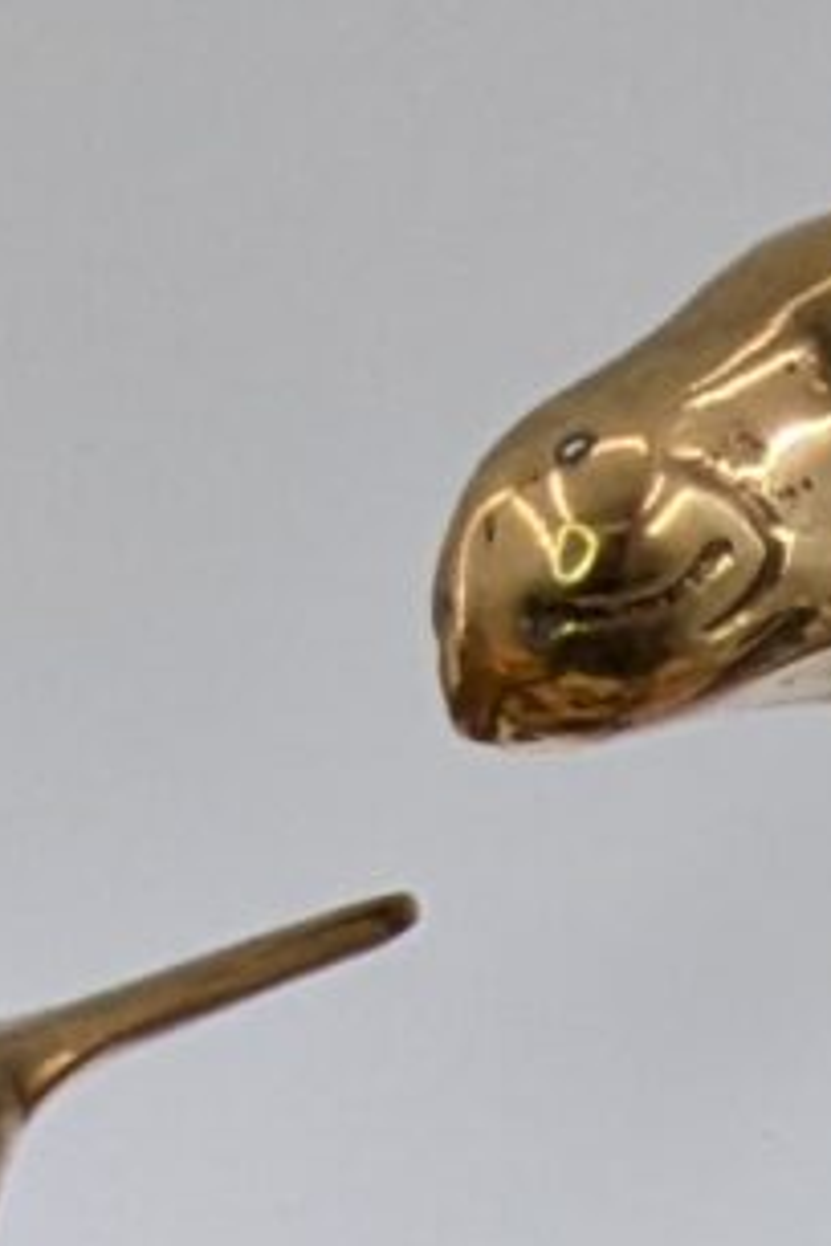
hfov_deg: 5.6
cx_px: 2065
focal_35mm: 235
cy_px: 3604
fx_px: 8136
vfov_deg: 7.7
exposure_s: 1/489
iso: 83
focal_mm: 4.44
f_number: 1.8
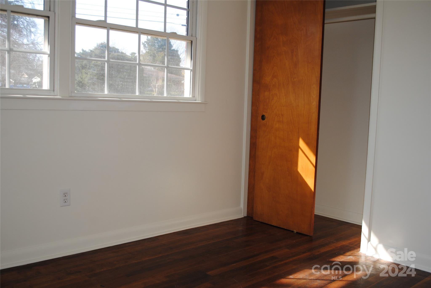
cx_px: 216
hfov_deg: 53.1
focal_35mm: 36
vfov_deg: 37.0
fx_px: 431
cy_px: 144
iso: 160
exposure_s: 1/125
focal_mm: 24
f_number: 4
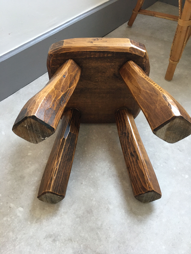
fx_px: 213
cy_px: 127
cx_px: 96
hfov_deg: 48.2
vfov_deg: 61.7
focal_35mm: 29
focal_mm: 4.15
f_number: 2.2
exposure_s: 1/30
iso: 125
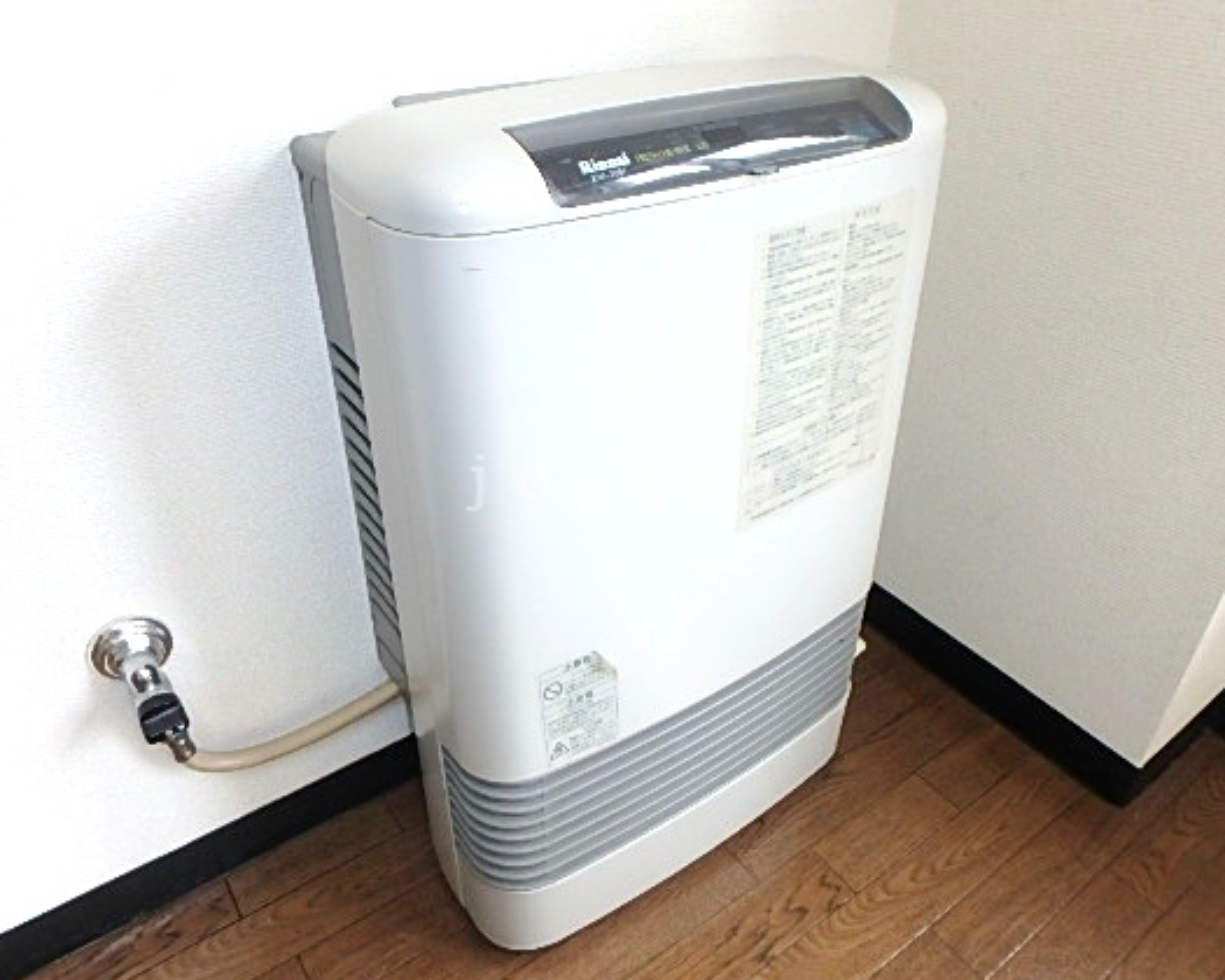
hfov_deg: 68.1
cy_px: 483
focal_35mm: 25
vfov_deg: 56.8
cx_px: 625
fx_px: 906
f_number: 3.5
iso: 200
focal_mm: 3.7
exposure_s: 1/30
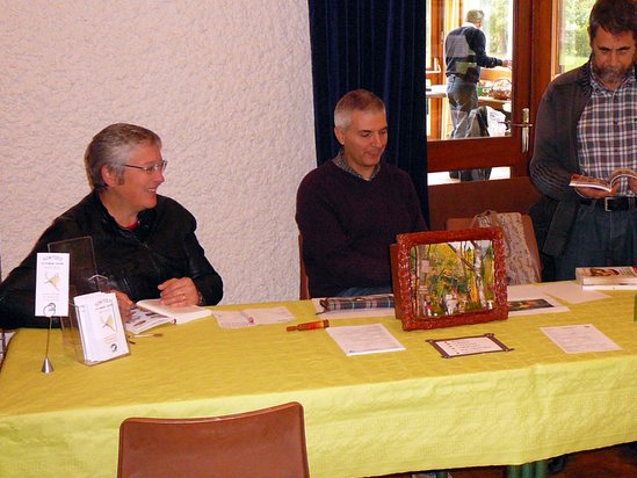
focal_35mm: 51
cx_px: 418
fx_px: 939
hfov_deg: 37.1
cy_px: 198
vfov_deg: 28.5
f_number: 2.8
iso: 320
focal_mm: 5.2
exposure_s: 1/30
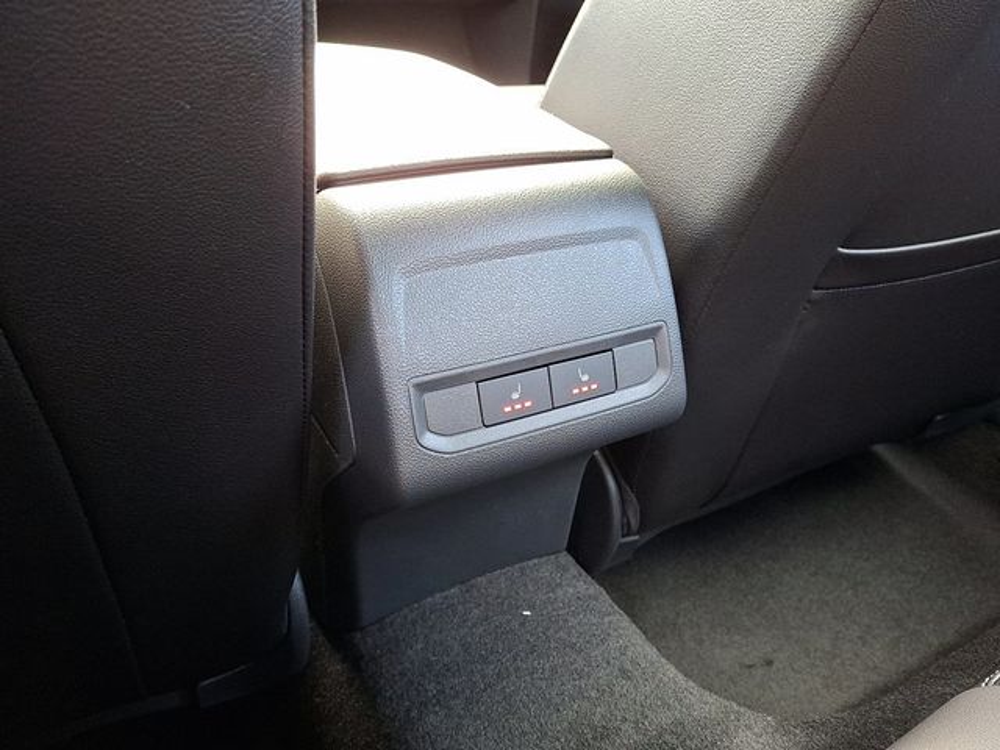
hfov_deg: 69.4
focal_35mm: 25
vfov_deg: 54.9
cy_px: 375
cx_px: 500
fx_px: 722
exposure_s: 1/40
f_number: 1.8
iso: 231
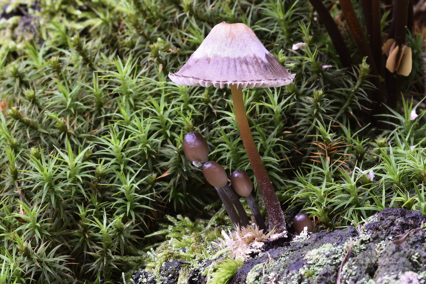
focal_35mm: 300
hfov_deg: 6.9
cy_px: 142
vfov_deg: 4.6
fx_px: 3550
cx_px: 213
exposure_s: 5
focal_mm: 200
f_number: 22
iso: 125
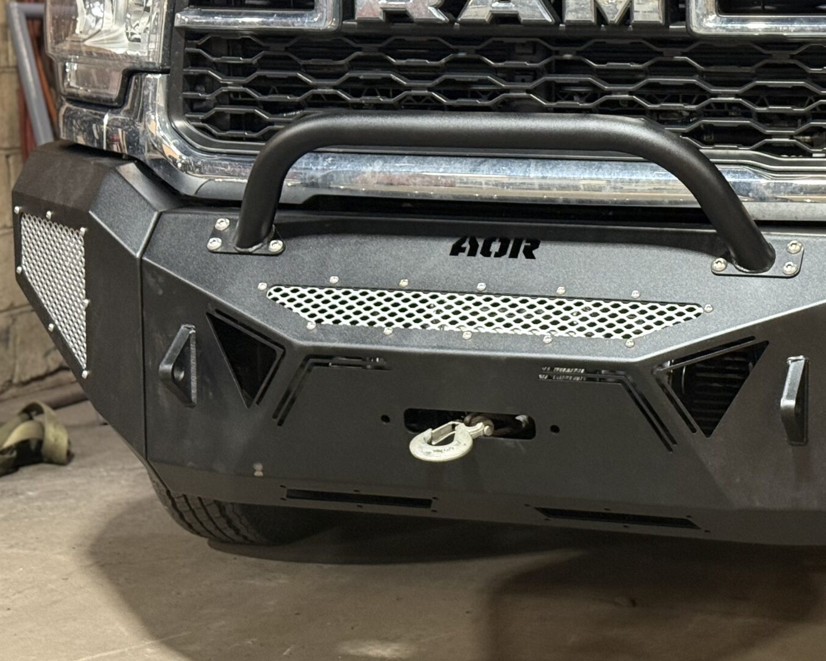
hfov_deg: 21.5
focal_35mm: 88
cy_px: 237
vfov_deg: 17.4
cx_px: 651
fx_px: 2151
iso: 320
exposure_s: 1/40
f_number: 1.78
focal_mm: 6.76
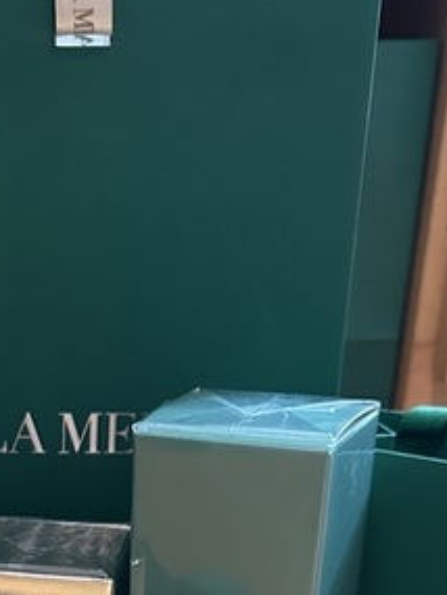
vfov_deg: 23.9
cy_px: 744
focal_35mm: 73
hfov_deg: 19.4
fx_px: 1256
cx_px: -31
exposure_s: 1/40
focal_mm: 6.86
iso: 800
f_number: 1.78
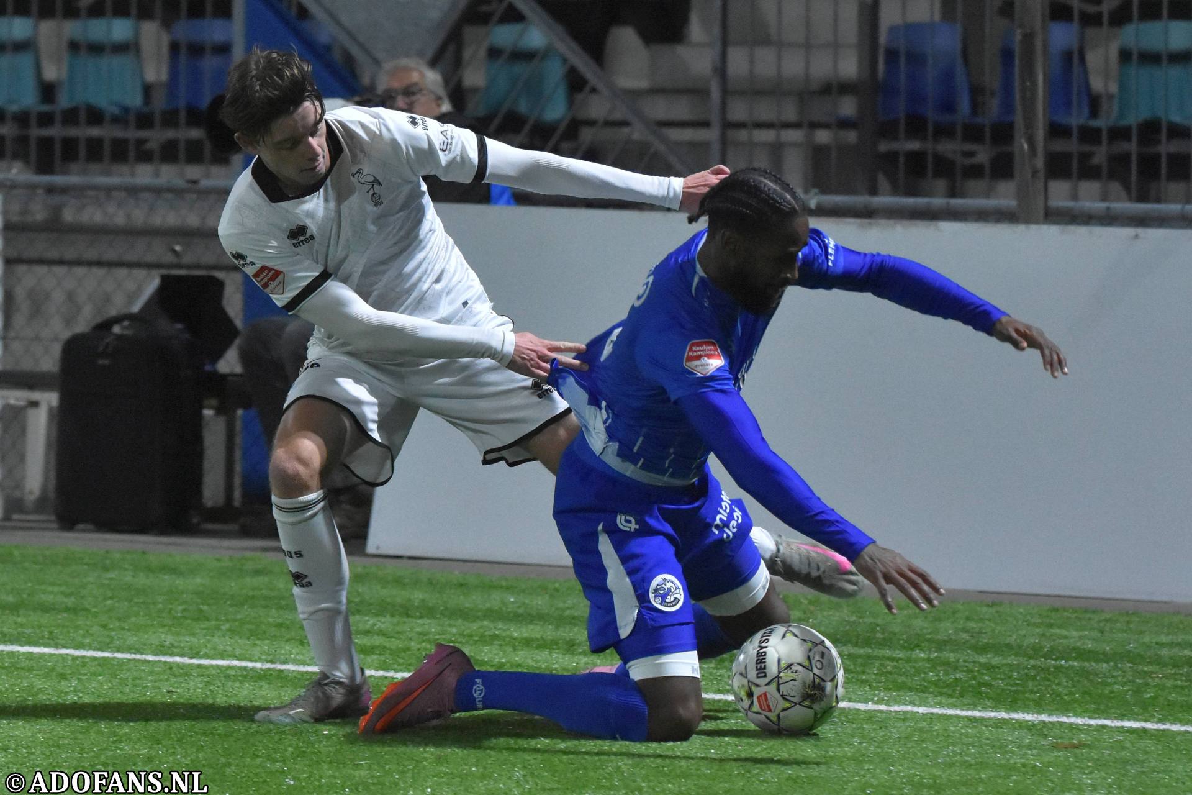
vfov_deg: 9.0
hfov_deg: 13.4
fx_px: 5066
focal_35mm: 153
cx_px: 596
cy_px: 398
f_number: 2.8
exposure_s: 1/800
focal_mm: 102
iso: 2500
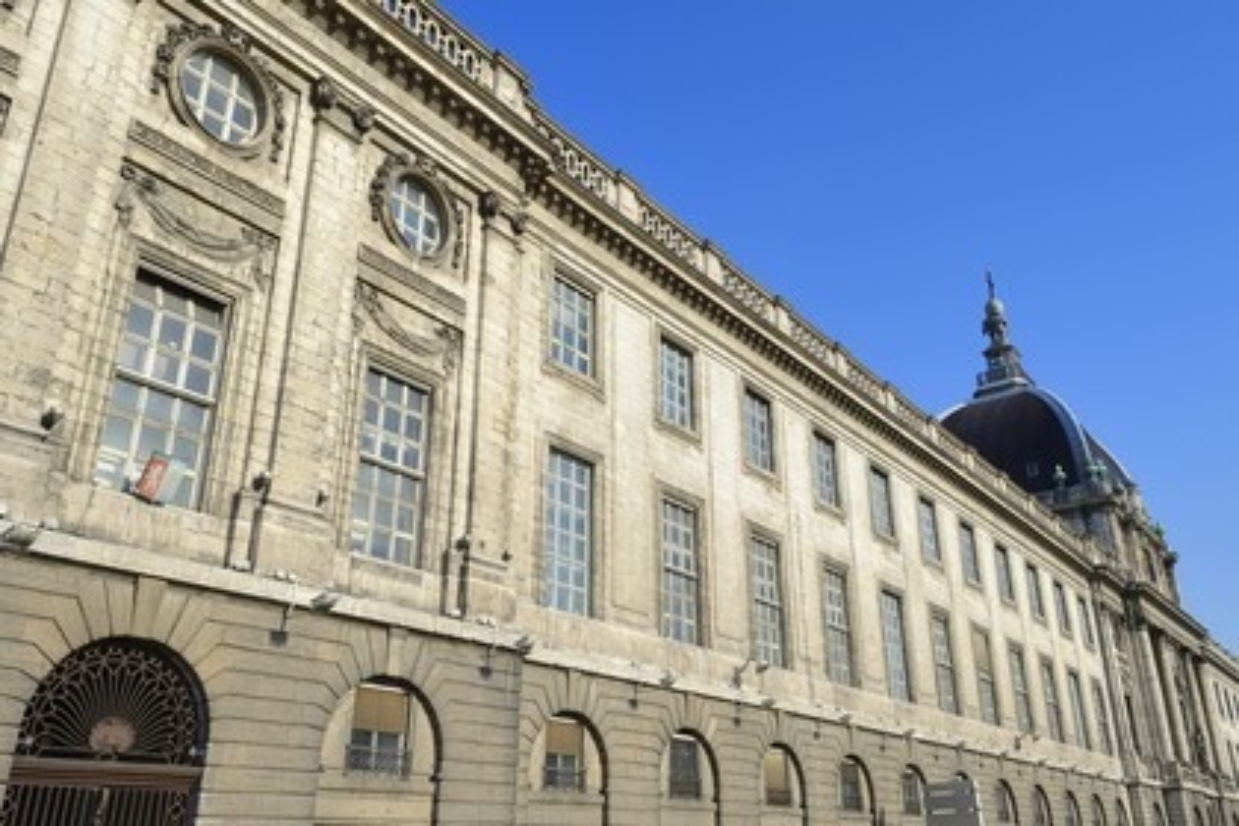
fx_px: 1067
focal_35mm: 31
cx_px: 620
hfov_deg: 60.3
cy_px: 413
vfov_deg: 42.3
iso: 200
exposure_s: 1/160
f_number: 16
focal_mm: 31
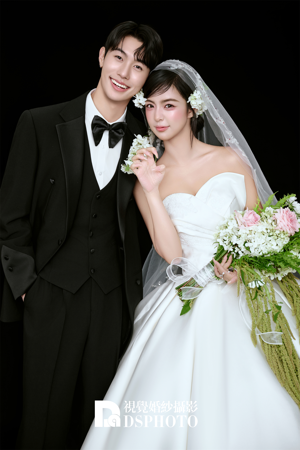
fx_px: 875
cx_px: 150
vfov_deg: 28.8
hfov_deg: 19.5
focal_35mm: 70
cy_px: 225
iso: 200
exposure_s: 1/100
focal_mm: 70
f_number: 4
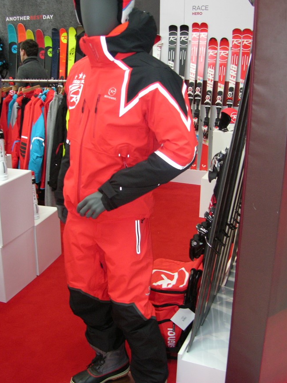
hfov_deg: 35.1
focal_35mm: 41
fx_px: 453
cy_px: 181
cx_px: 128
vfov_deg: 45.7
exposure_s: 1/60.1
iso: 200
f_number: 2.8
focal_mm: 8.9
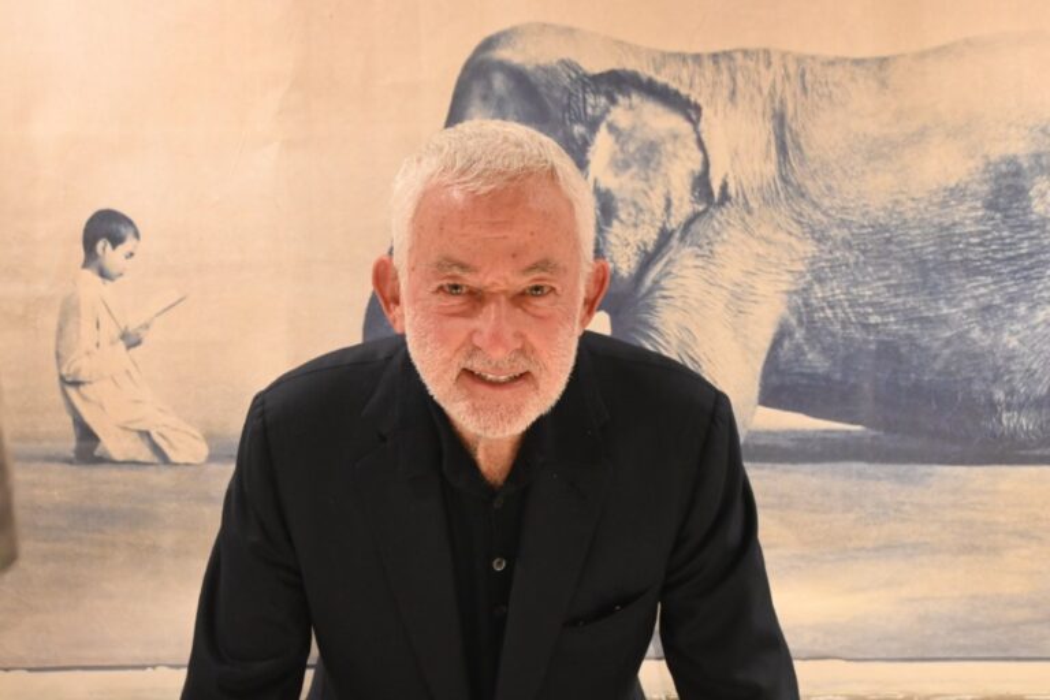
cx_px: 525
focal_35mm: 51
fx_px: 1487
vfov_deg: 26.5
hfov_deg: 38.9
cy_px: 350
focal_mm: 34
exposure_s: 1/50
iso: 2800
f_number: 5
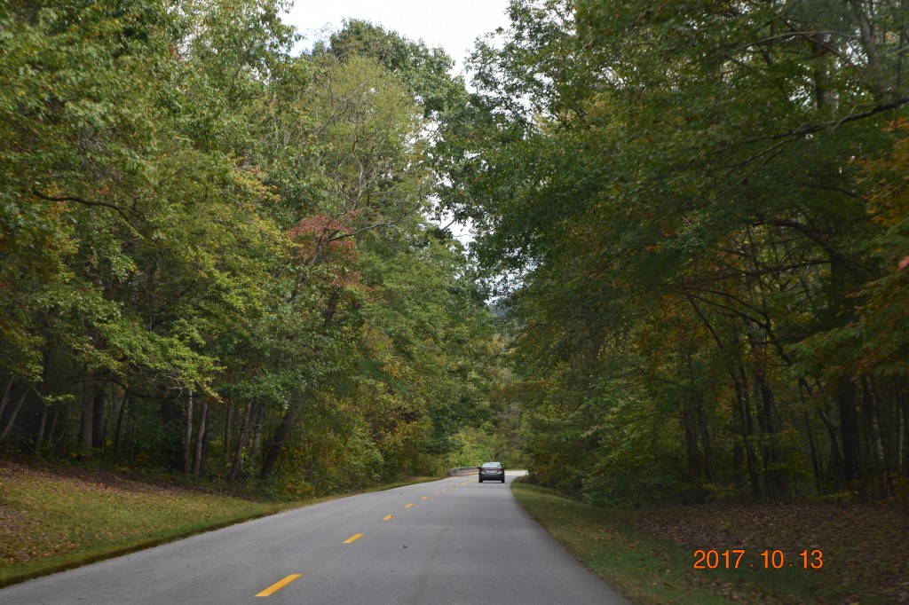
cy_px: 302
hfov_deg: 28.1
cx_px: 454
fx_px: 1817
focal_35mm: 72
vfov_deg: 18.9
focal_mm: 48
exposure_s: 1/160
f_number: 9
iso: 400
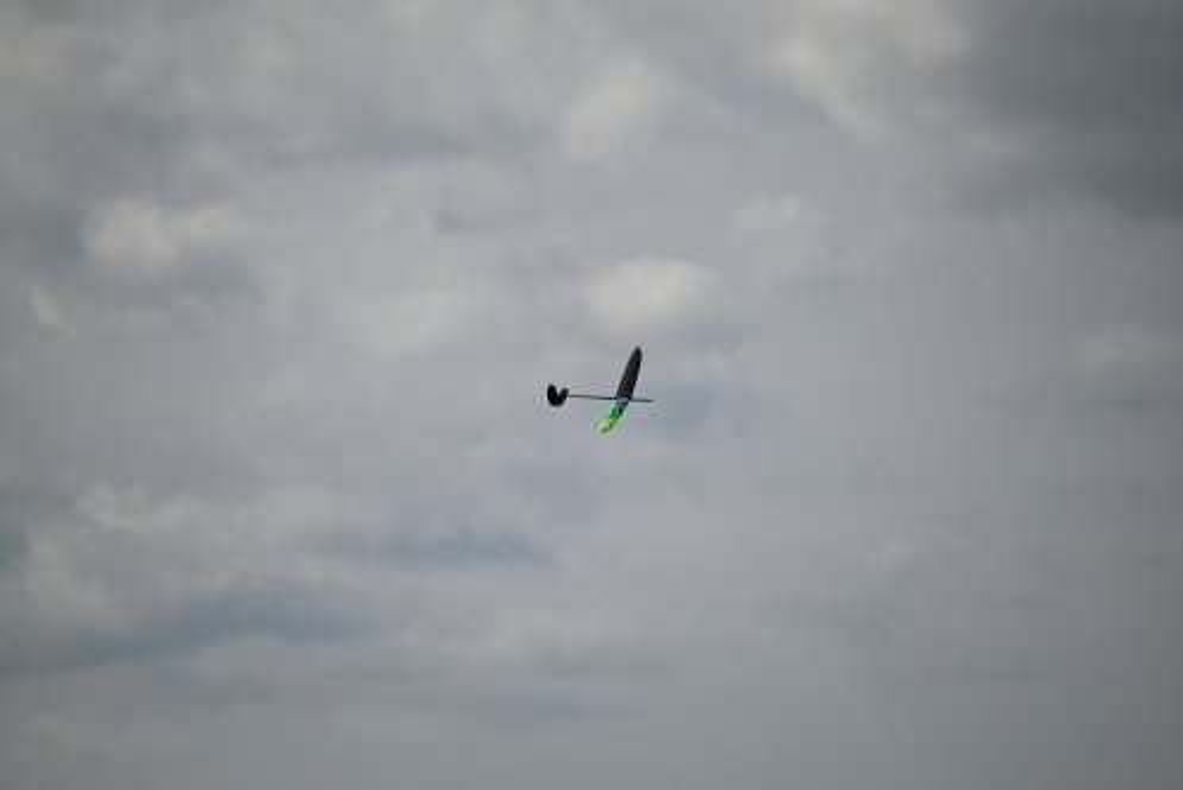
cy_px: 395
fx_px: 13152
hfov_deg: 5.2
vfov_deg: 3.4
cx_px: 592
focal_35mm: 400
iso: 320
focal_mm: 400
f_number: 8
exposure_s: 1/3200
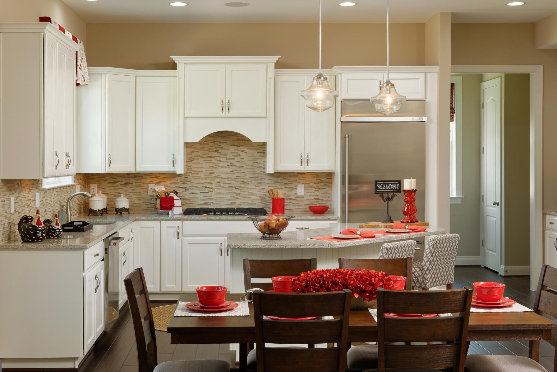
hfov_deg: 41.1
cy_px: 170
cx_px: 251
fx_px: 743
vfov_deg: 28.1
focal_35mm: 48
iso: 320
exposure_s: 1/8
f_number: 14
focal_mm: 42
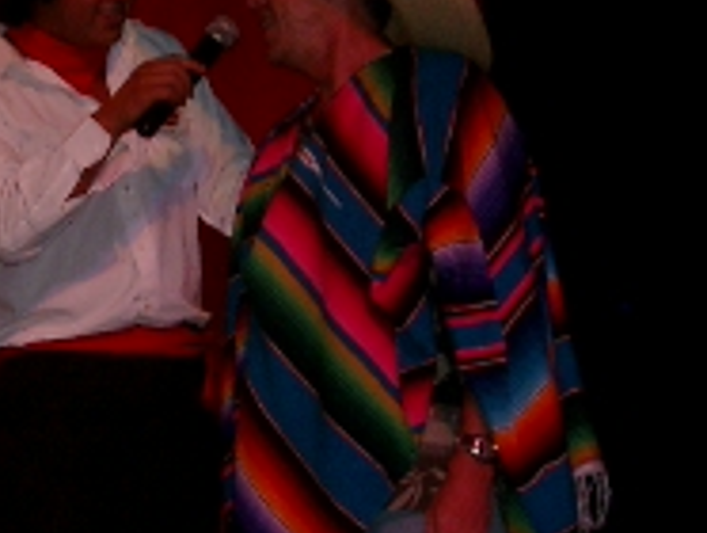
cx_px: 274
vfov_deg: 8.6
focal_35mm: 172
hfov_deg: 11.5
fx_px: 3517
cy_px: 381
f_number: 3
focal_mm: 10.2
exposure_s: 1/60
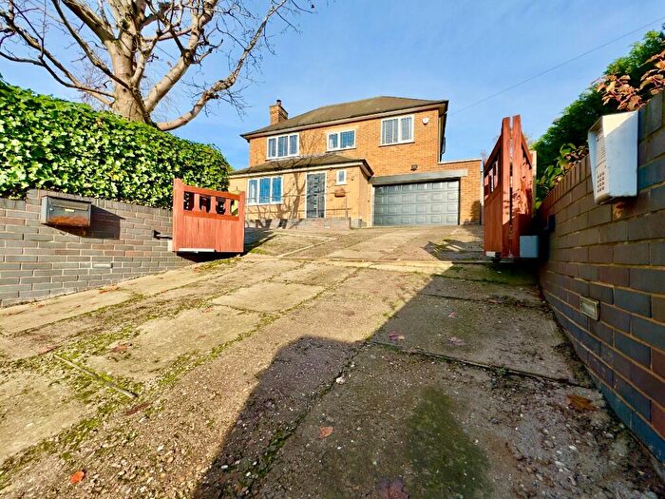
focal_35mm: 14
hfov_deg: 102.1
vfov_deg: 85.7
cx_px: 332
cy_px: 250
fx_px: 269
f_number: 2.2
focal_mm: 2.22
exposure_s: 1/1198
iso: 40
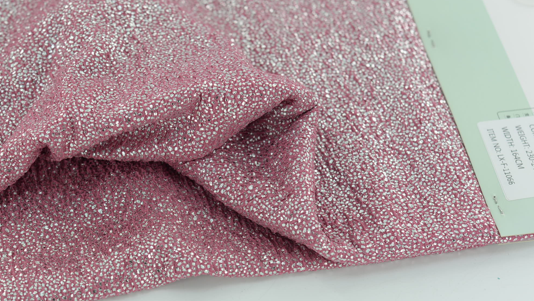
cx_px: 141
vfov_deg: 15.1
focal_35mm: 80
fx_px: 1133
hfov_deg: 26.2
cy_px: 209
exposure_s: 1/160
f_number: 4
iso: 100
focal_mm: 50
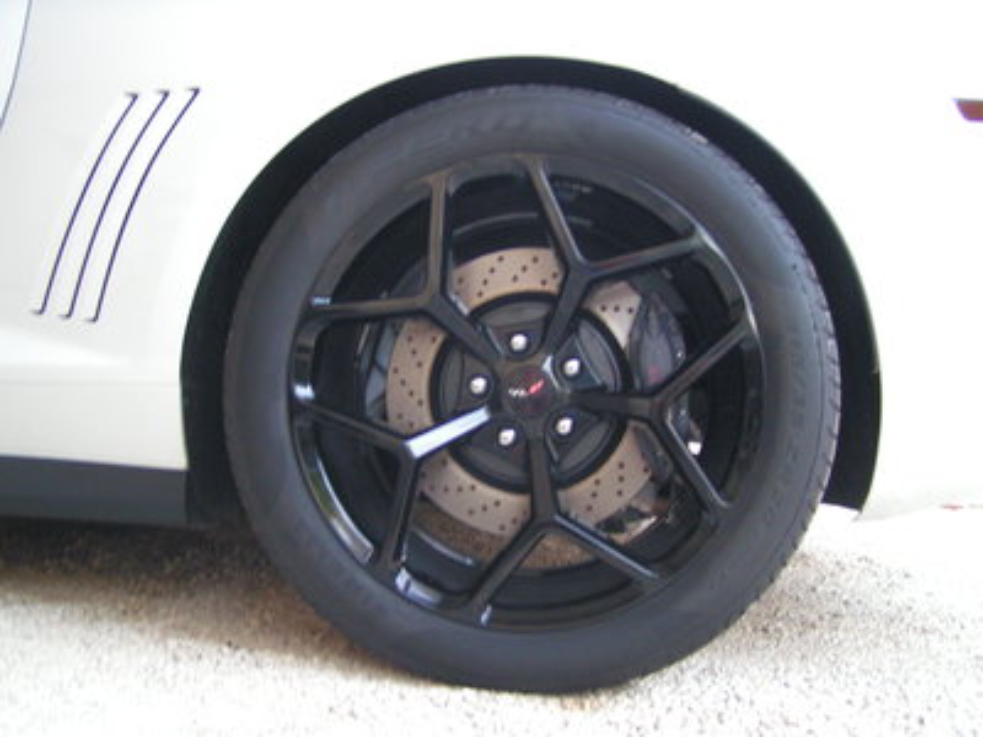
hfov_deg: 49.0
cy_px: 368
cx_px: 492
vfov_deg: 37.7
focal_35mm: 38
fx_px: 1079
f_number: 2.8
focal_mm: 5.8
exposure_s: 1/10
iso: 200
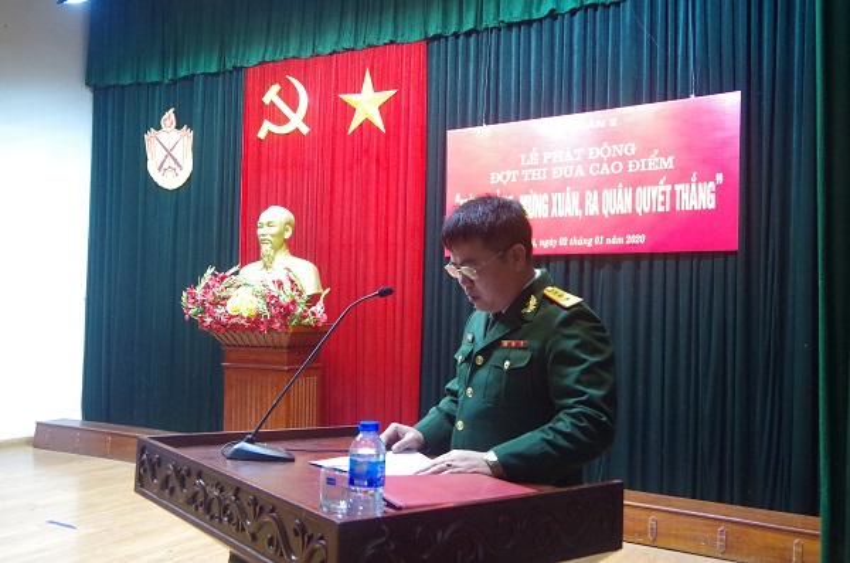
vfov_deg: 42.1
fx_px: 730
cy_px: 282
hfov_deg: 60.4
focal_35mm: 31
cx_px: 425
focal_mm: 21
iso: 3200
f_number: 4.5
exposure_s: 1/50
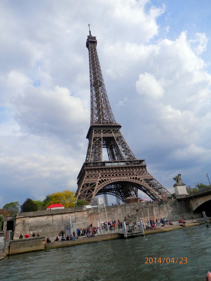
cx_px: 106
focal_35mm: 25
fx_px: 203
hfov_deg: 54.9
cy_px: 140
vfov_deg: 69.4
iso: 80
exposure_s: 1/200
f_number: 8.7
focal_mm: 4.5
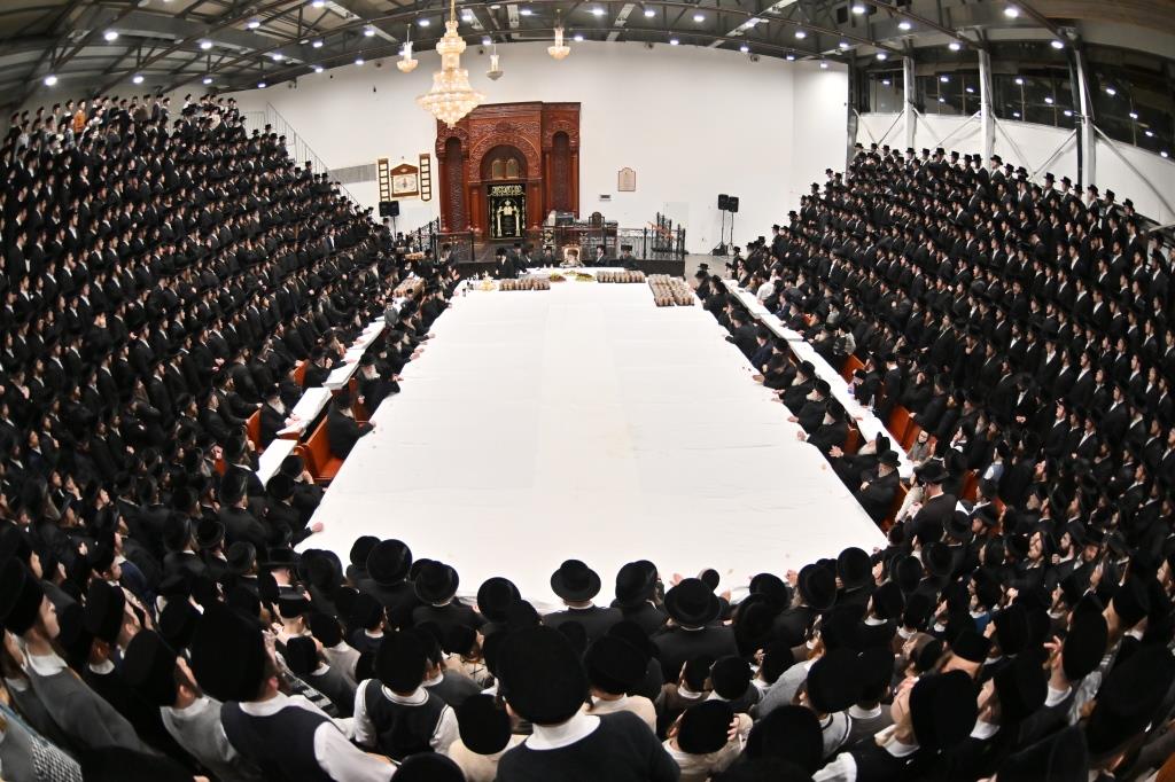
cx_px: 588
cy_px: 391
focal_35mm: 15
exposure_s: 1/640
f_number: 2.8
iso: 500
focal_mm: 10.5
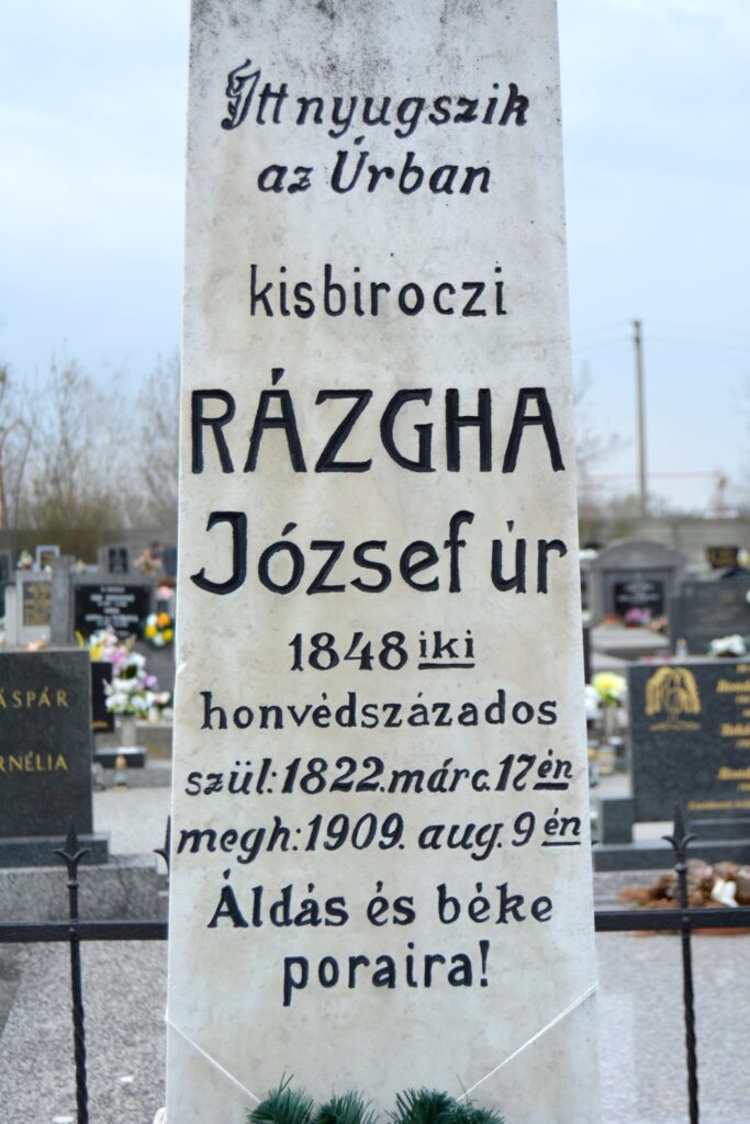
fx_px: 1640
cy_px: 562
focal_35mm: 52
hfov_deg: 25.8
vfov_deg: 37.8
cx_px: 375
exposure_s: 1/125
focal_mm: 35
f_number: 5.6
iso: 100
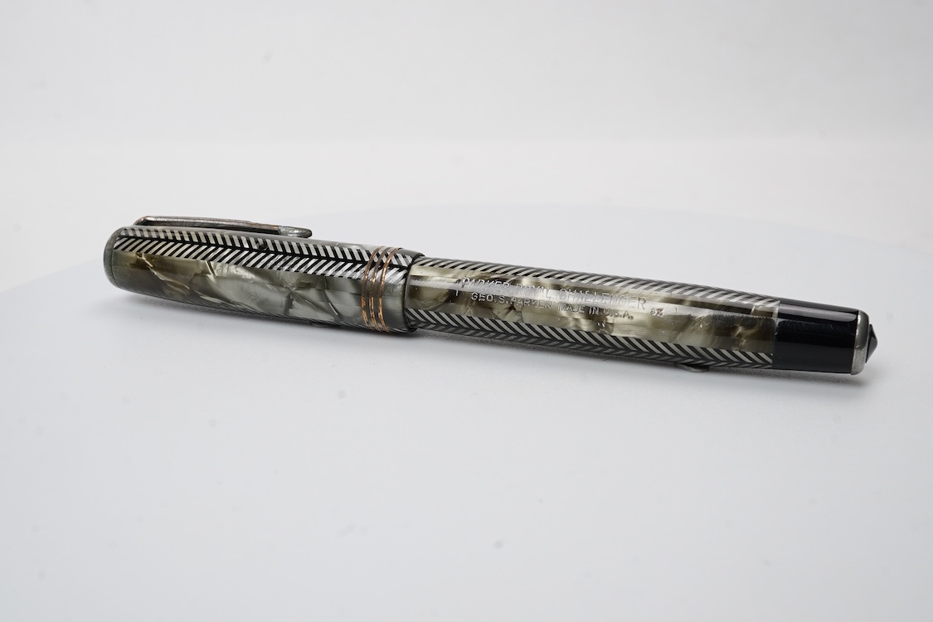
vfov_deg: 29.9
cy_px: 311
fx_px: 1166
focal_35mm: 45
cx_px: 466
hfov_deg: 43.6
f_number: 22
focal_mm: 30
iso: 400
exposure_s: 1/100
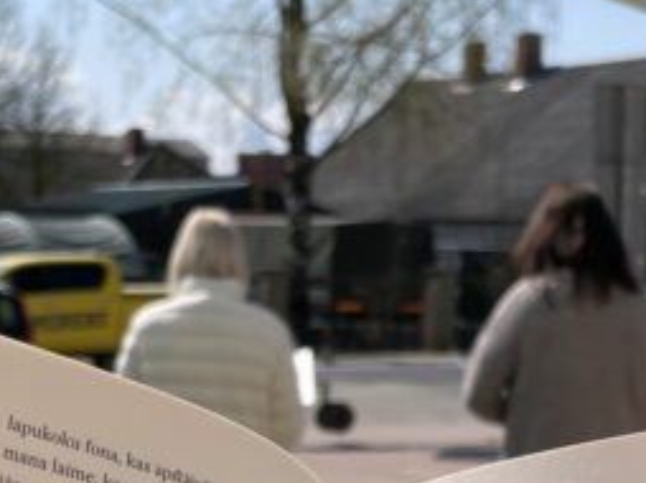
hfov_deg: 18.7
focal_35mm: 105
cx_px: 315
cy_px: 549
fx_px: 1958
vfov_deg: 13.7
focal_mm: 4.2
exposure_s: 1/5291
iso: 32
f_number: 1.6
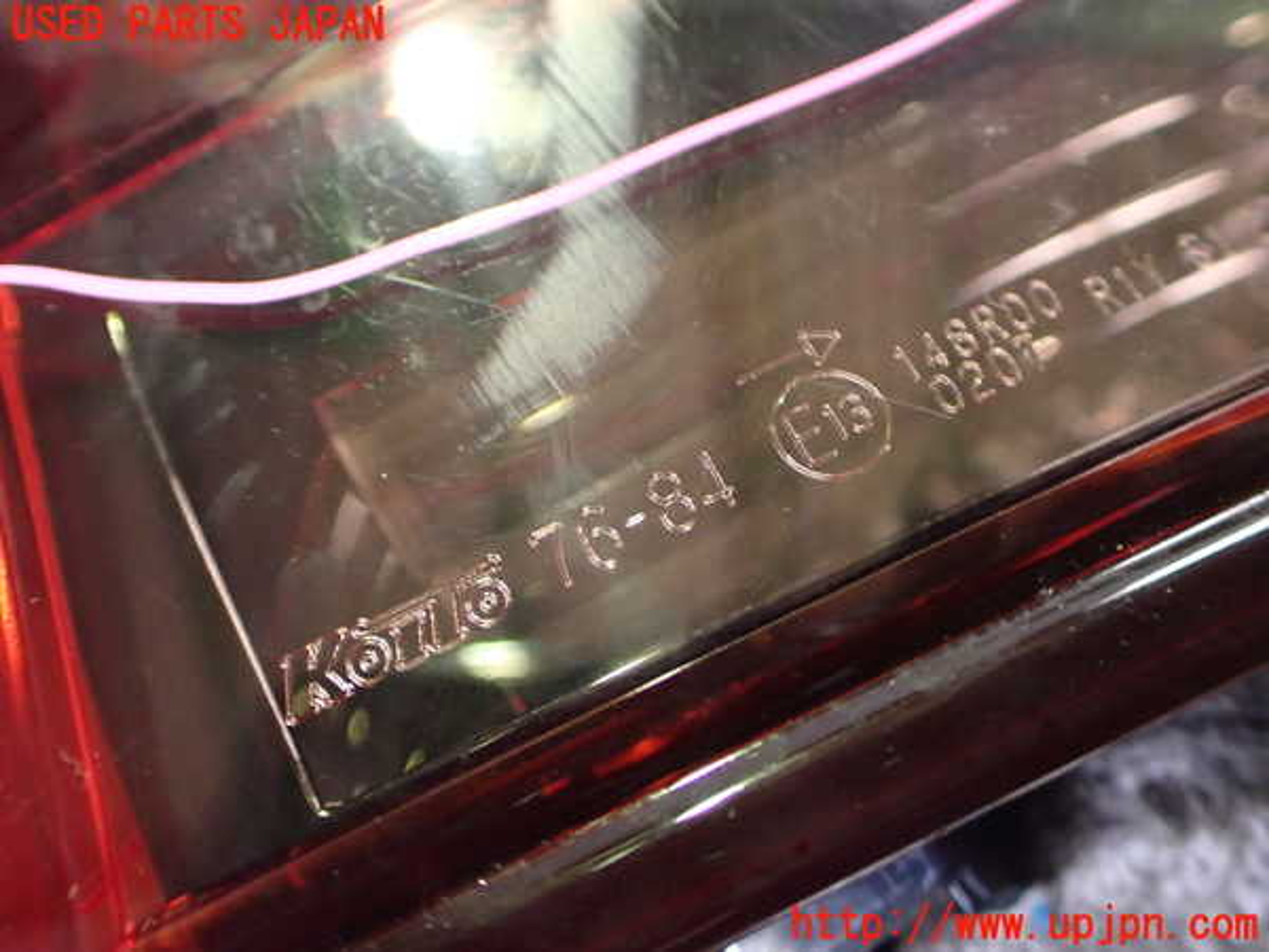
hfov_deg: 60.0
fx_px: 1100
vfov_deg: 46.8
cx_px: 634
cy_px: 476
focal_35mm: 30
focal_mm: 5.4
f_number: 2.3
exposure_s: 1/30
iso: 1000
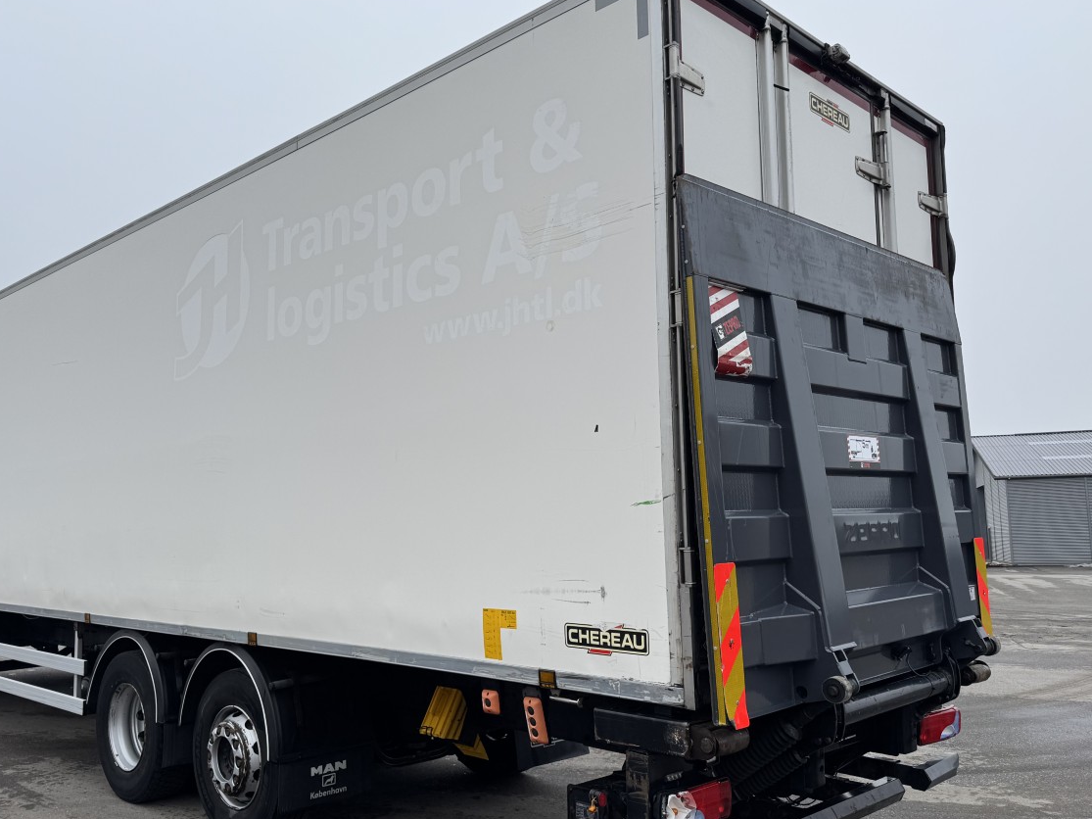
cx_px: 457
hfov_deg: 58.1
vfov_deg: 45.4
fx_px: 978
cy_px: 410
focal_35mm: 31
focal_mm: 6.76
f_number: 1.78
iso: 80
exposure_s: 1/912
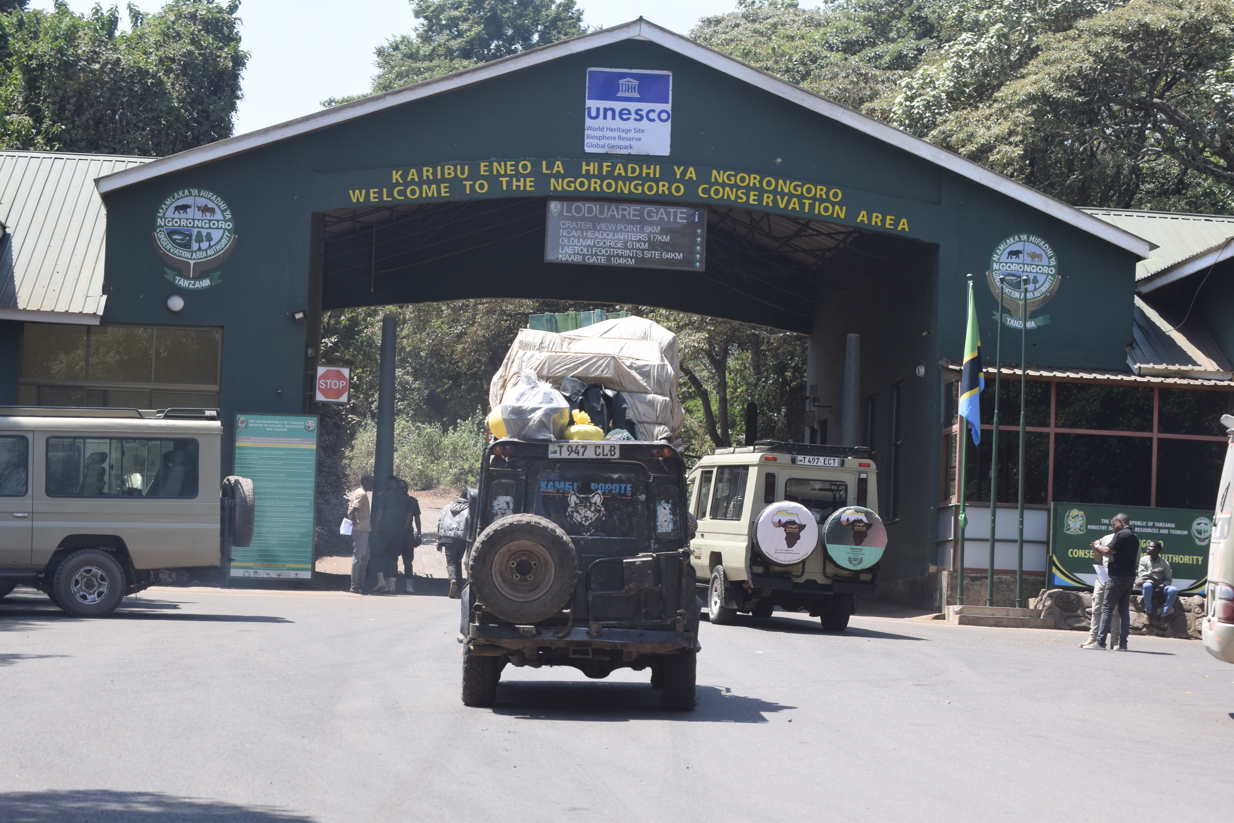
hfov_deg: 20.9
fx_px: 3343
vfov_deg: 14.0
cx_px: 617
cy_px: 412
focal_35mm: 98
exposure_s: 1/250
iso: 360
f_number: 8
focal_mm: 65
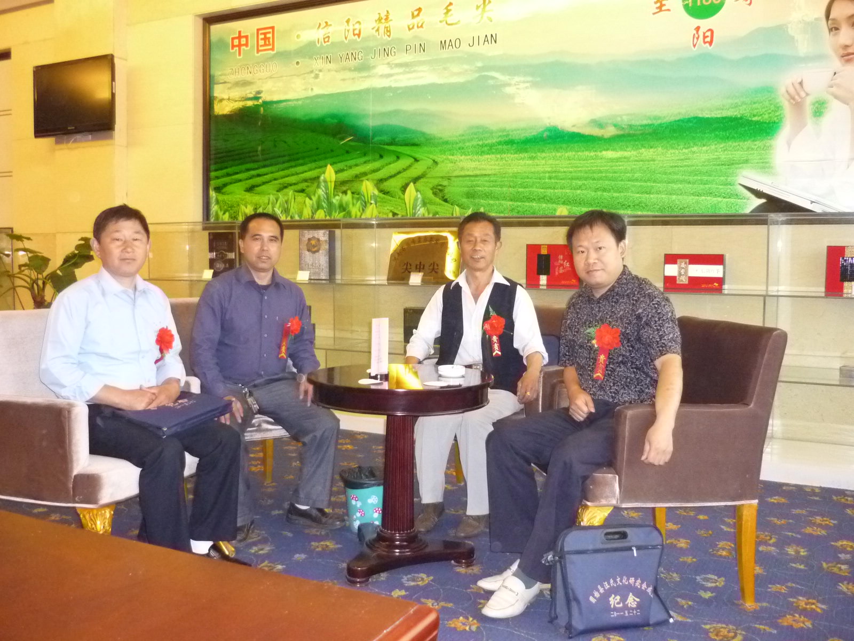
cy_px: 320
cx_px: 427
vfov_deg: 42.9
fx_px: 814
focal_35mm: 33
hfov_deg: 55.4
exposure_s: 1/30
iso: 800
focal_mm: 5.5
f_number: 2.8
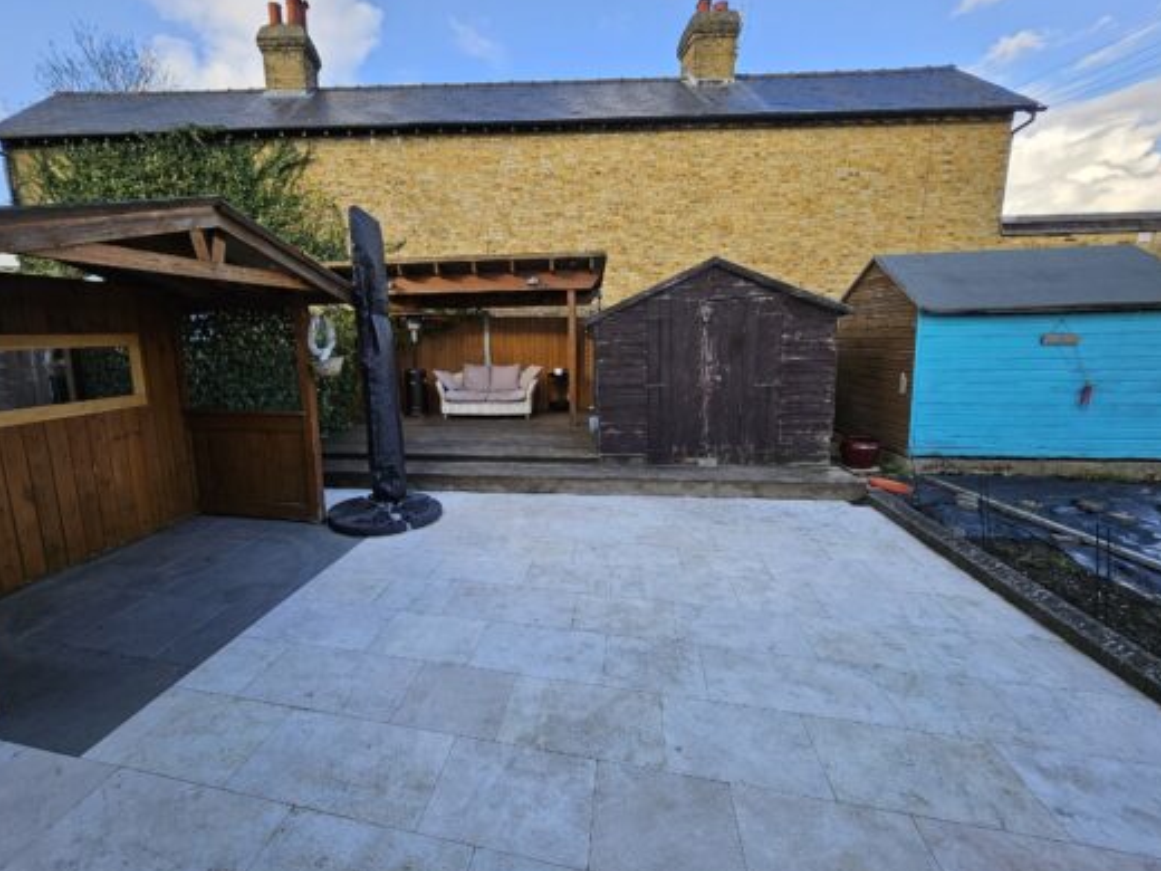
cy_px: 442
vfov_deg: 81.7
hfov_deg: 97.6
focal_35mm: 15
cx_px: 505
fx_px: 503
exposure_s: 1/217
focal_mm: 1.74
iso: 32
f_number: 2.2
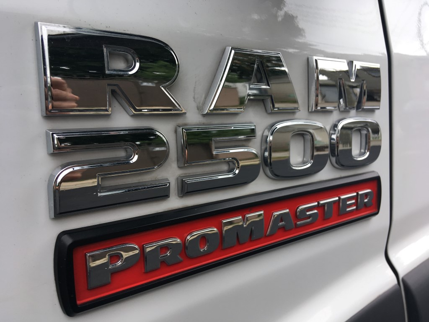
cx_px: 214
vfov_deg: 48.2
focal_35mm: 29
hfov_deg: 61.7
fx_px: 359
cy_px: 161
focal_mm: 4.15
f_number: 2.2
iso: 25
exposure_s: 1/211
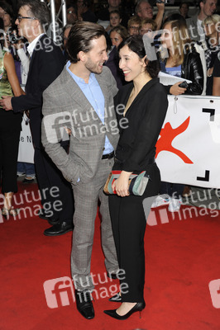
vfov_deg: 38.2
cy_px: 165
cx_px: 110
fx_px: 477
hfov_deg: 25.9
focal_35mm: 52
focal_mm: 52
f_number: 7.1
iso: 400
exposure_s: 1/250
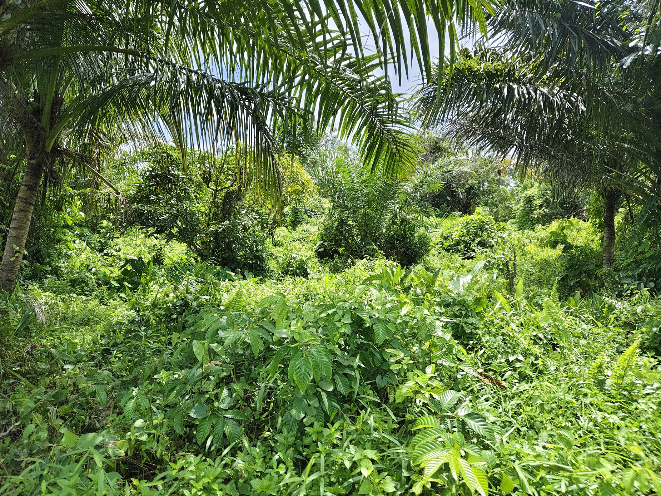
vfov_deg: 56.8
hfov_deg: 71.6
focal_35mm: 24
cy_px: 248
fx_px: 458
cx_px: 330
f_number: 1.88
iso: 56
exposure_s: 1/244
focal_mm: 5.56
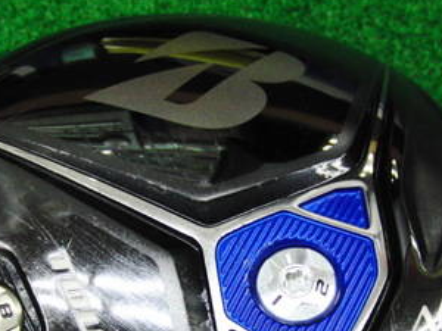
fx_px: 1009
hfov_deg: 24.7
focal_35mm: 79
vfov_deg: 18.5
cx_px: 240
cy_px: 275
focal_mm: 6.42
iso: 400
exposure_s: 1/60
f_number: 3.6
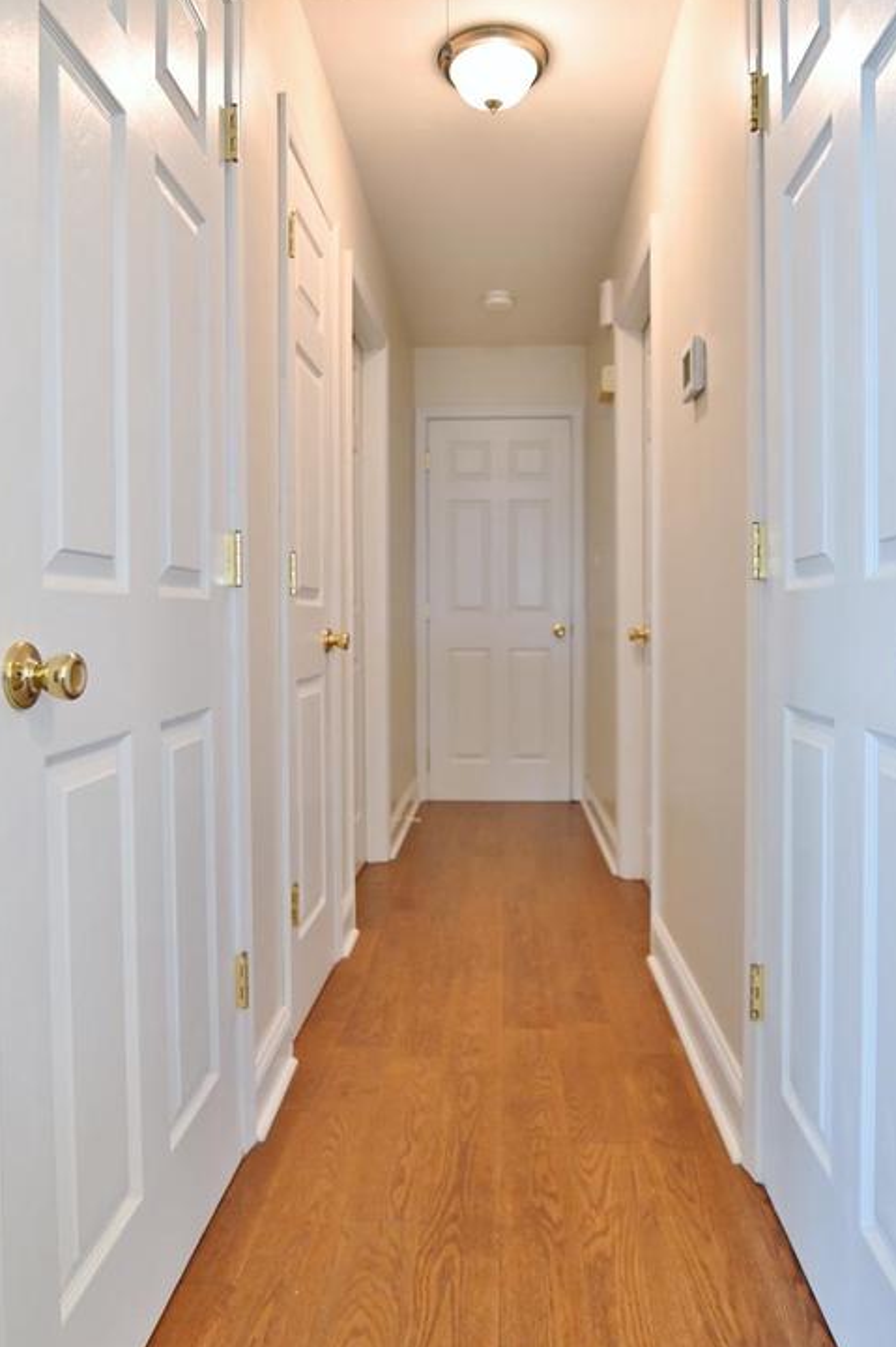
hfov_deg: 53.0
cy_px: 640
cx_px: 473
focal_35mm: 24
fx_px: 897
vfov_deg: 73.7
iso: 1100
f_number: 2.8
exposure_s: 1/125
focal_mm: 16
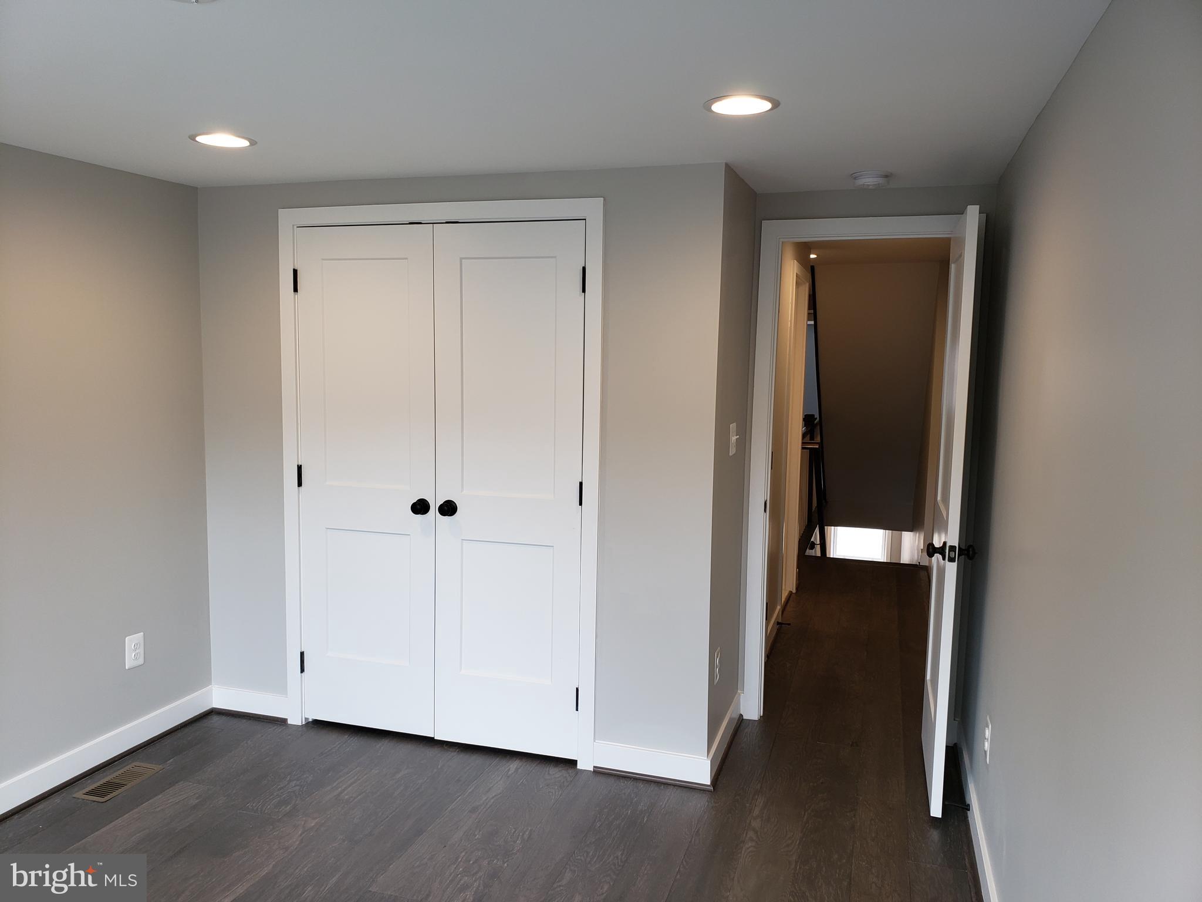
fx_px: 903
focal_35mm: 26
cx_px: 601
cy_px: 451
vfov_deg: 53.1
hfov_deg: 67.3
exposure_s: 1/60
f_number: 2.4
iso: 64
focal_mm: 4.3
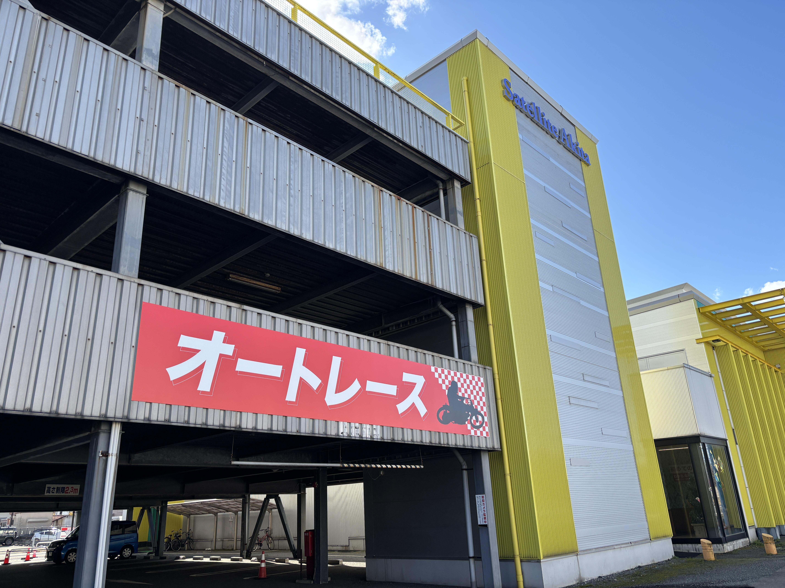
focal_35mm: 26
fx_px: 590
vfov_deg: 53.1
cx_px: 392
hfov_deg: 67.3
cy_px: 294
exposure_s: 1/1311
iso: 50
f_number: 1.6
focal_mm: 5.96
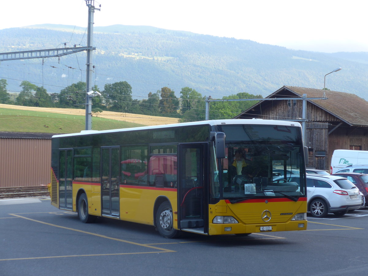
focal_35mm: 74
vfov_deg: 19.9
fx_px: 787
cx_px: 184
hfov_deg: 26.3
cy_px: 138
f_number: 4.2
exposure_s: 1/80
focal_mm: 15
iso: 100
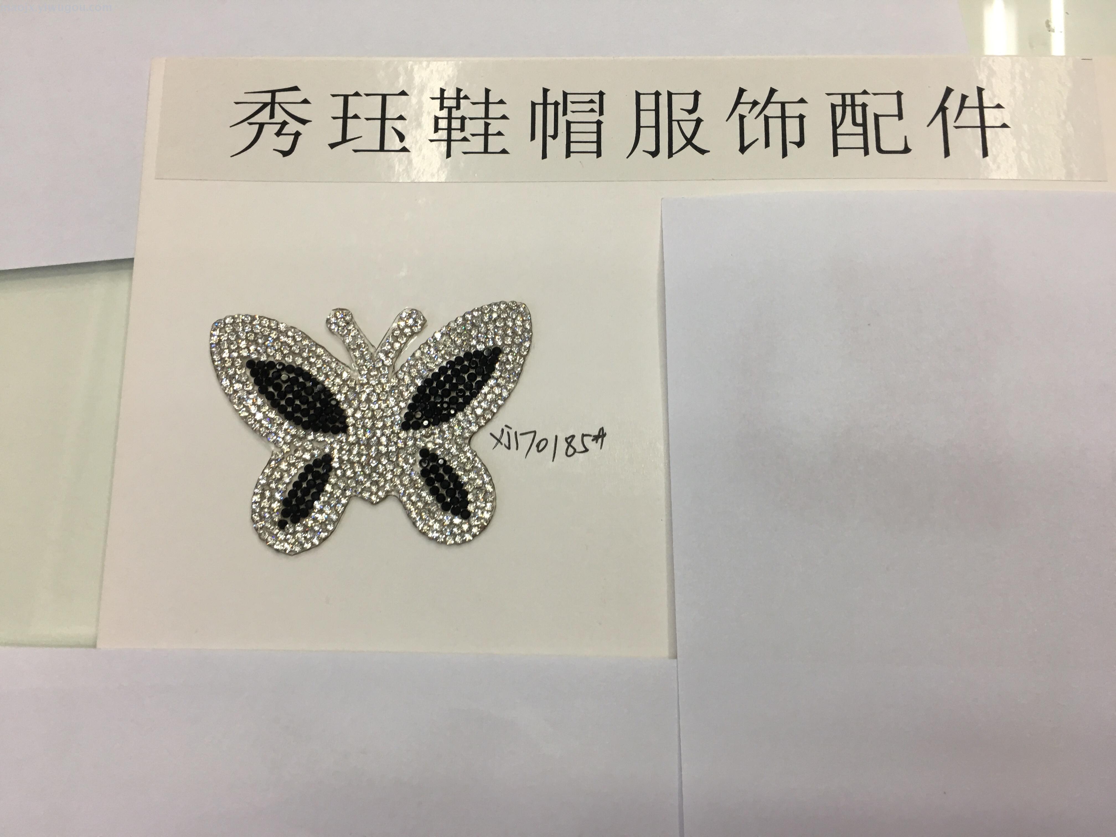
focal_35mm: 29
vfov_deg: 48.2
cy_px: 418
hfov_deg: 61.7
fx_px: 935
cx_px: 558
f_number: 2.2
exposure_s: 1/33
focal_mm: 4.15
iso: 25
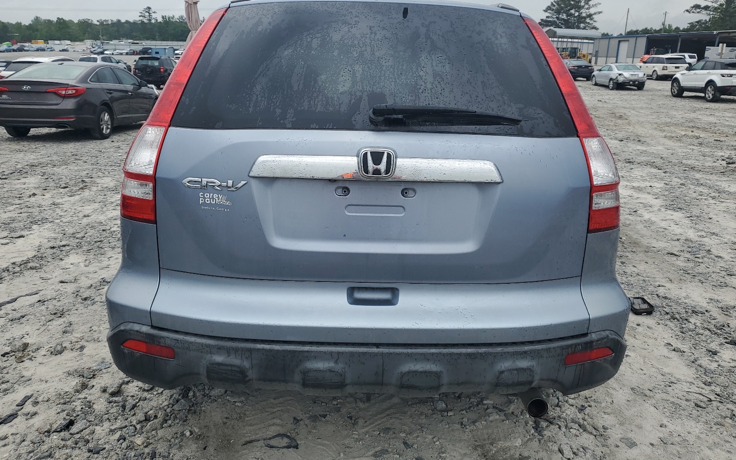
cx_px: 371
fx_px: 562
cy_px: 208
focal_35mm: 28
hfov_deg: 66.5
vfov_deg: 44.5
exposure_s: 1/2000
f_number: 1.5
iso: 50
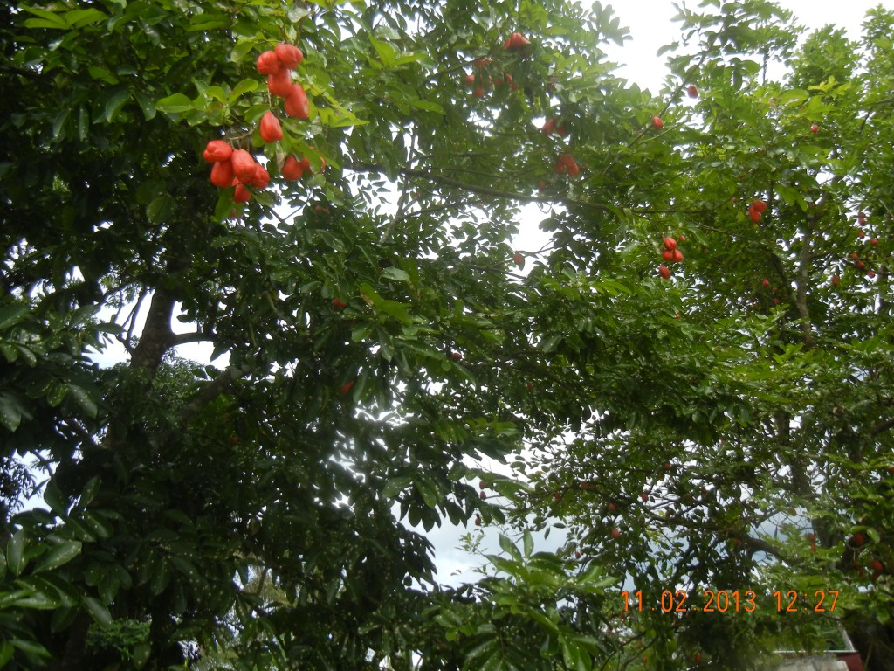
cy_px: 336
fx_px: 775
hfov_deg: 60.0
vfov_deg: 46.8
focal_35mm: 30
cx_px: 447
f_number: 3.5
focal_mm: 5.4
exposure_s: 1/703
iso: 160
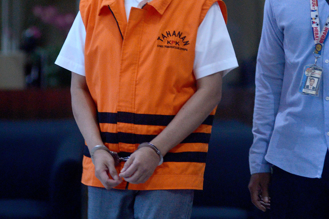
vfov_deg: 5.2
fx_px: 2432
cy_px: 50
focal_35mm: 266
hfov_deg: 7.7
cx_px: 193
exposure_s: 1/160
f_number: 2.8
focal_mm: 155
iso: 3200
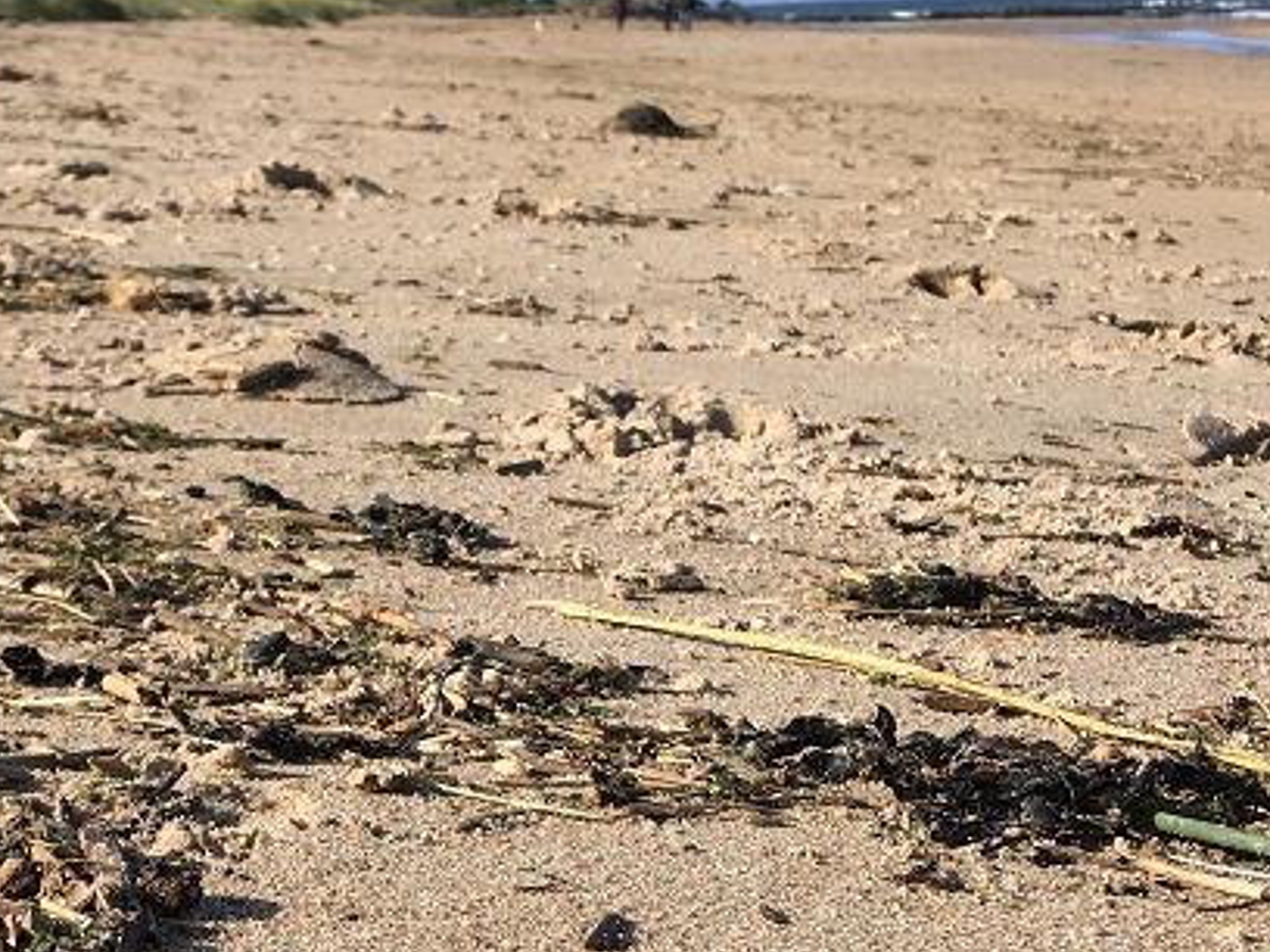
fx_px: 2605
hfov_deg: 26.9
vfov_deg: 20.4
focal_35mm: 71
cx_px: 274
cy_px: 831
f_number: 2.2
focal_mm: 4.15
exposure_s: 1/1425
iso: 25
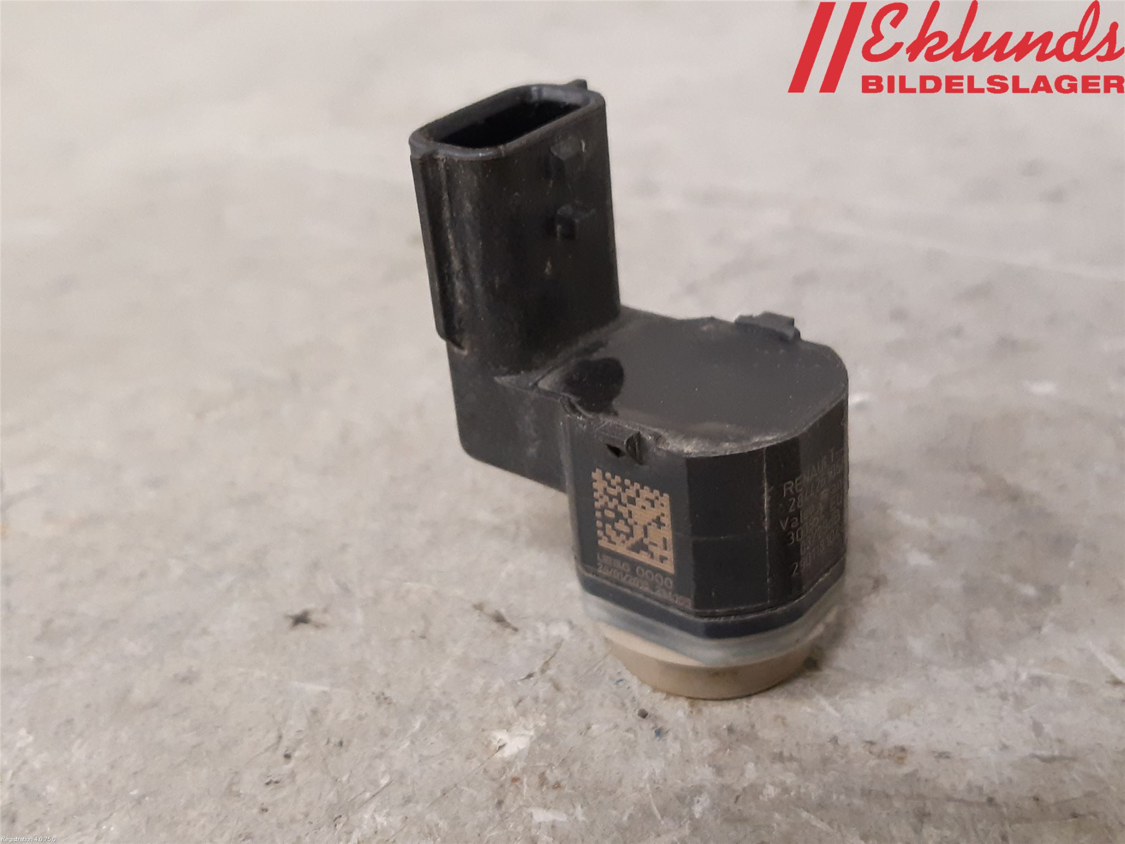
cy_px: 422
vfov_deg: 53.1
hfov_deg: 67.3
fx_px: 845
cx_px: 562
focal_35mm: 26
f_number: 1.7
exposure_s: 1/33
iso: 250
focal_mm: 3.93
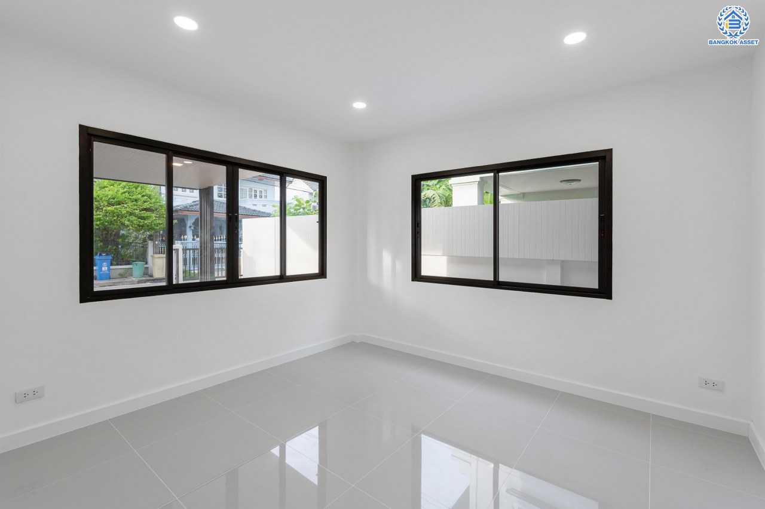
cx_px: 382
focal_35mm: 16
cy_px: 254
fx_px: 329
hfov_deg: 98.6
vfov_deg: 75.4
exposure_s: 1/100
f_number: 5.6
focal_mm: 15.5
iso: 100
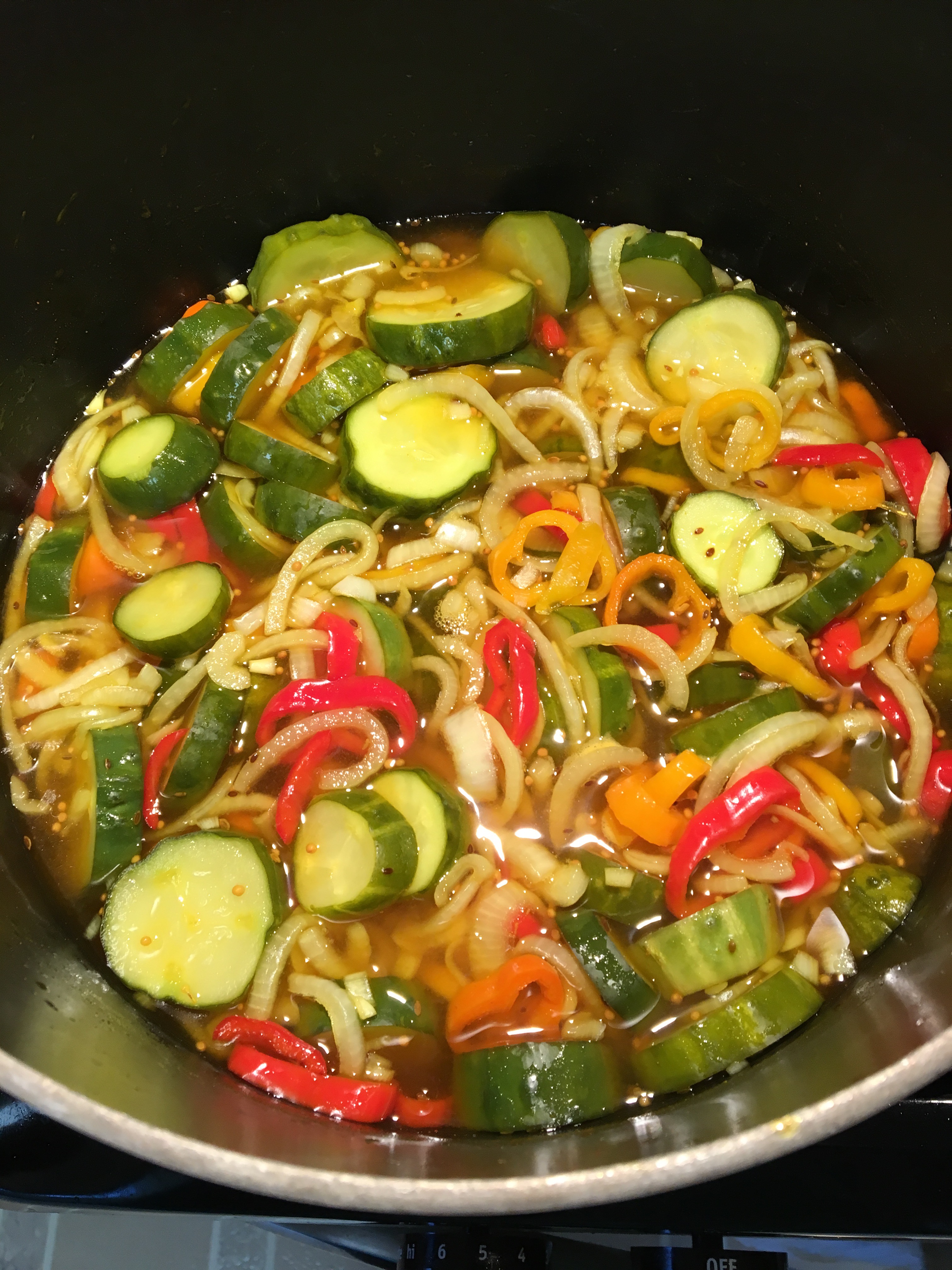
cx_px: 476
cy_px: 635
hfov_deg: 48.2
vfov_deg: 61.7
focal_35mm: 29
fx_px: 1063
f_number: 2.2
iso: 50
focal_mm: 4.15
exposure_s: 1/30
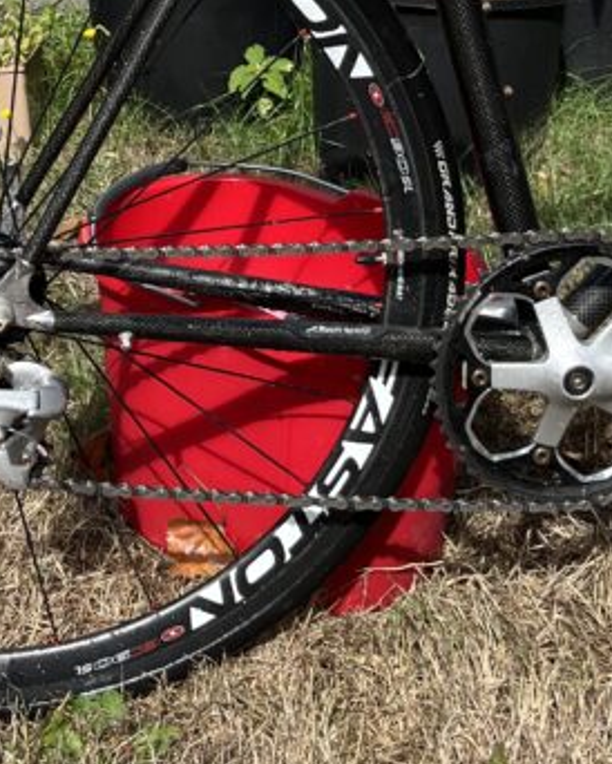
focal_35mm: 76
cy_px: -7
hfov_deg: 20.1
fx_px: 1719
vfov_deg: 23.9
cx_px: 203
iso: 50
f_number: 1.6
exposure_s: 1/1890
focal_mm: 5.1
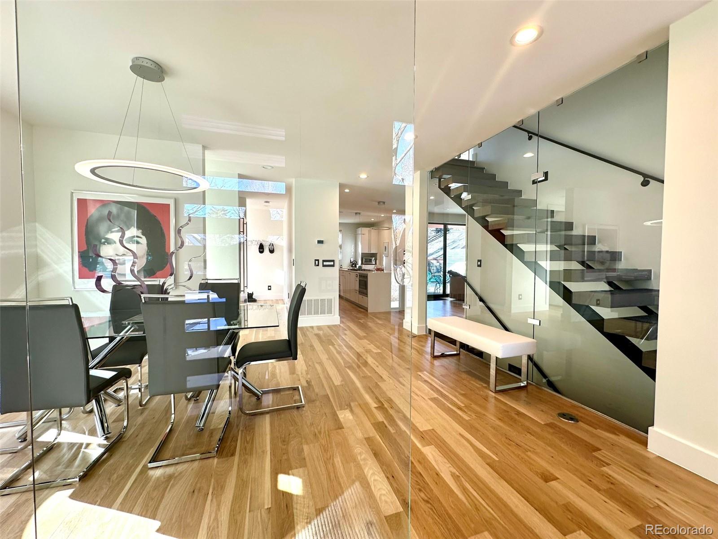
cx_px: 359
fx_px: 290
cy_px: 270
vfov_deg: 85.7
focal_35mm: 14
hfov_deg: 102.1
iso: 50
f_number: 2.2
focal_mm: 2.22
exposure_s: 1/120
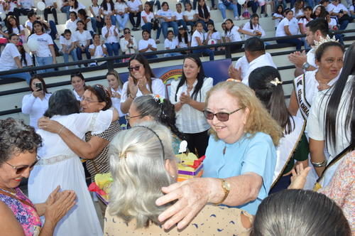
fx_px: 266
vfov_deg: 47.8
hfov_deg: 67.4
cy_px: 118
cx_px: 178
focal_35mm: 27
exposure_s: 1/125
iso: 200
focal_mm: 18
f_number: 10
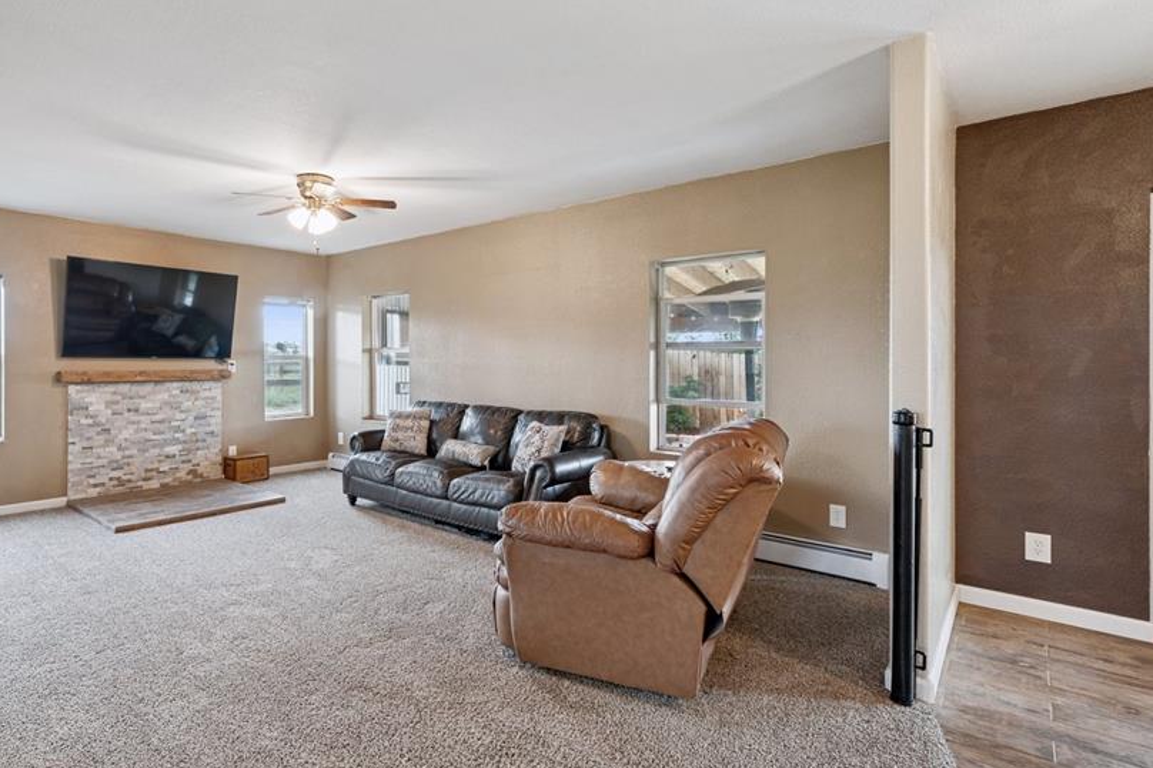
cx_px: 457
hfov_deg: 85.8
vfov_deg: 64.4
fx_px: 608
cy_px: 348
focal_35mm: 19
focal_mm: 15
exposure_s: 2.5
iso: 100
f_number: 11
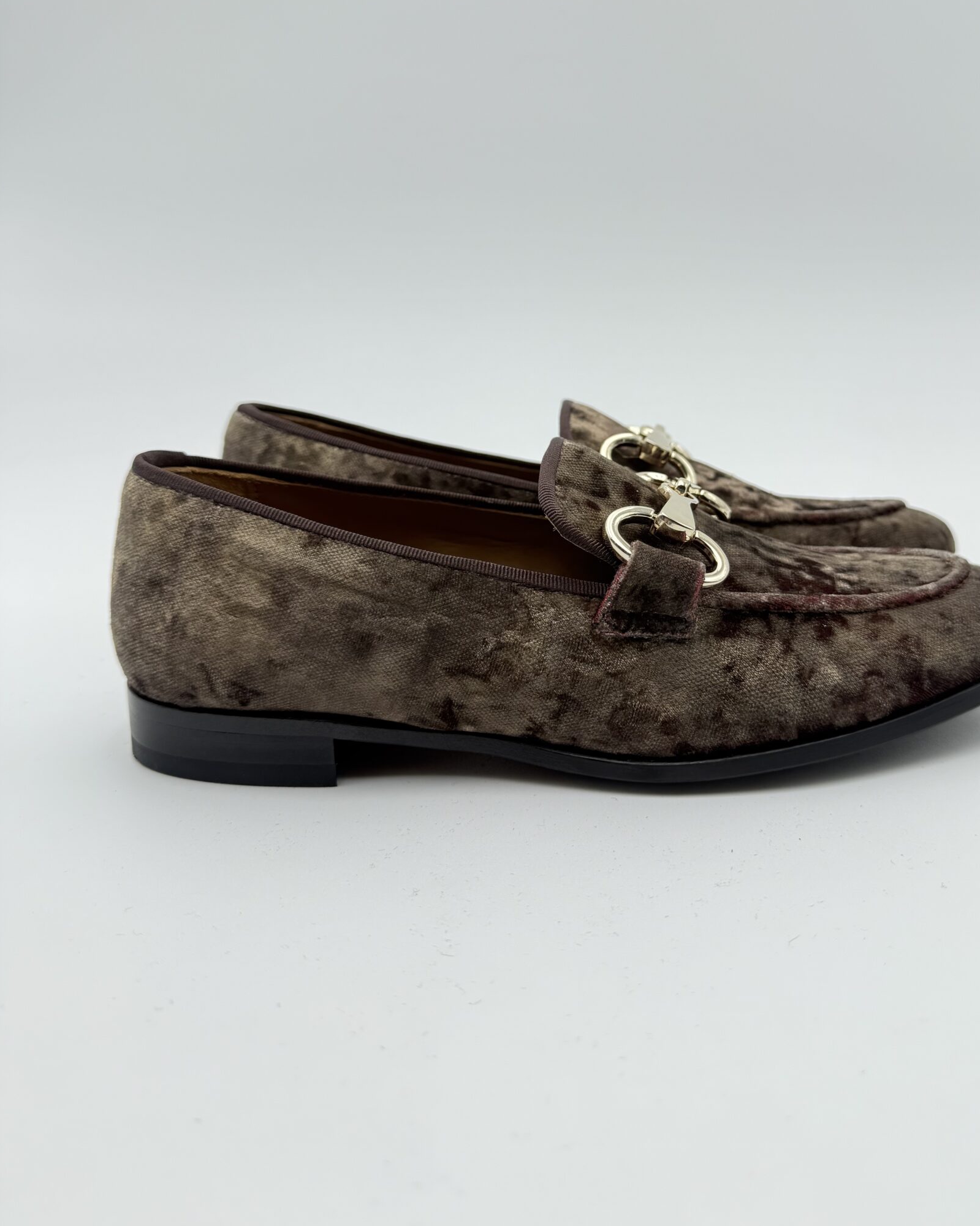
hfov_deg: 48.2
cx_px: 583
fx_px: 1088
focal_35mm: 30
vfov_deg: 58.2
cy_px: 476
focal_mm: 6.76
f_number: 1.78
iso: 80
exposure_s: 1/321
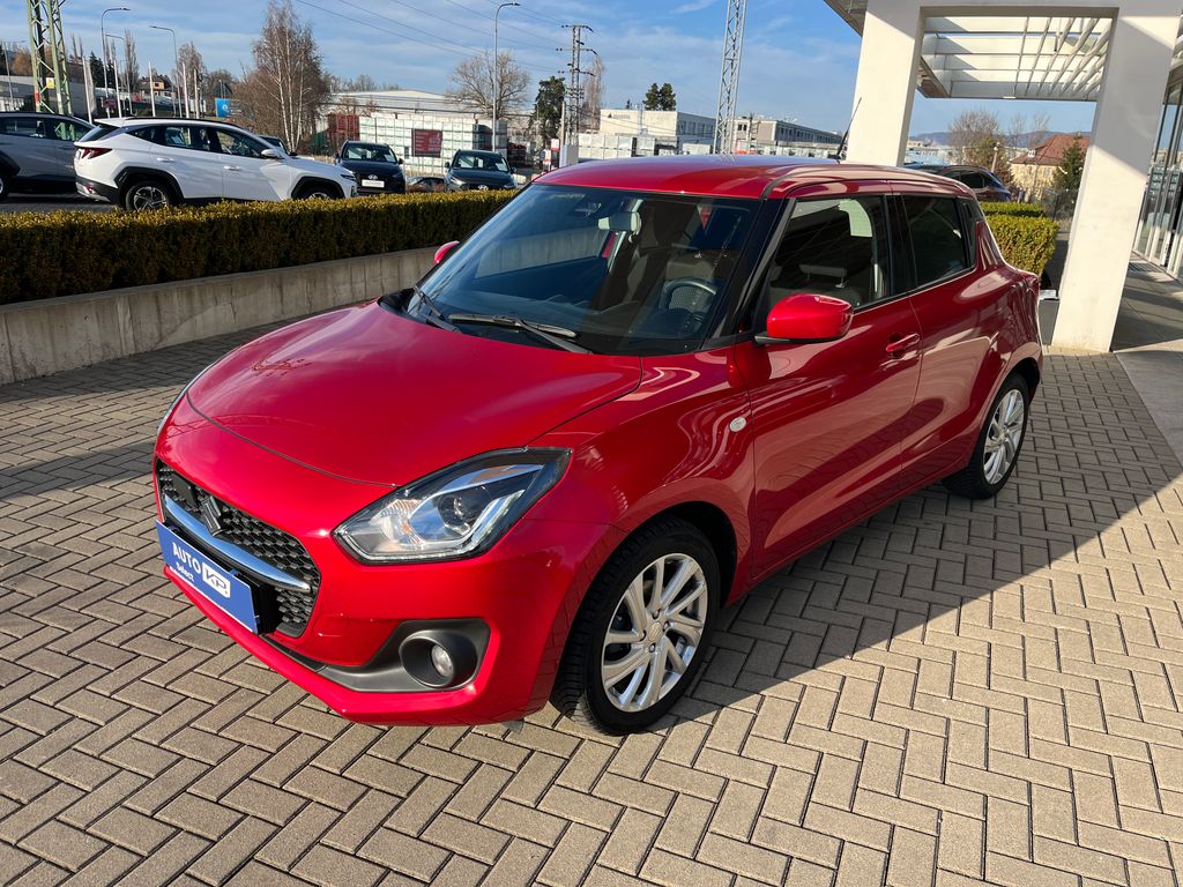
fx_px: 889
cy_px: 444
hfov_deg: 67.3
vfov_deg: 53.1
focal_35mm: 26
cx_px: 592
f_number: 1.6
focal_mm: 5.1
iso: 50
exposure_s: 1/1325
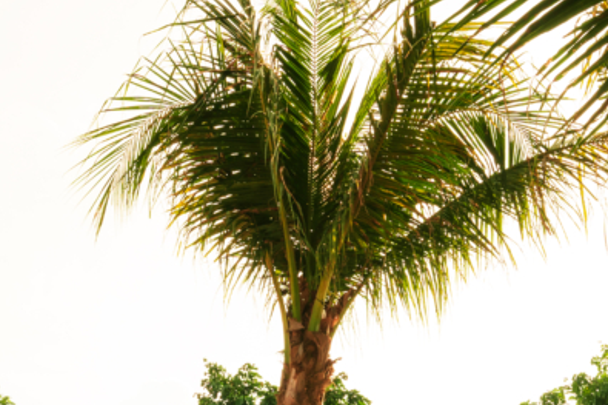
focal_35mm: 73
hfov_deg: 27.7
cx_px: 317
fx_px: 1232
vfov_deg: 17.1
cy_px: 587
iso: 250
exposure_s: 1/125
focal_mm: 24
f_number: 14
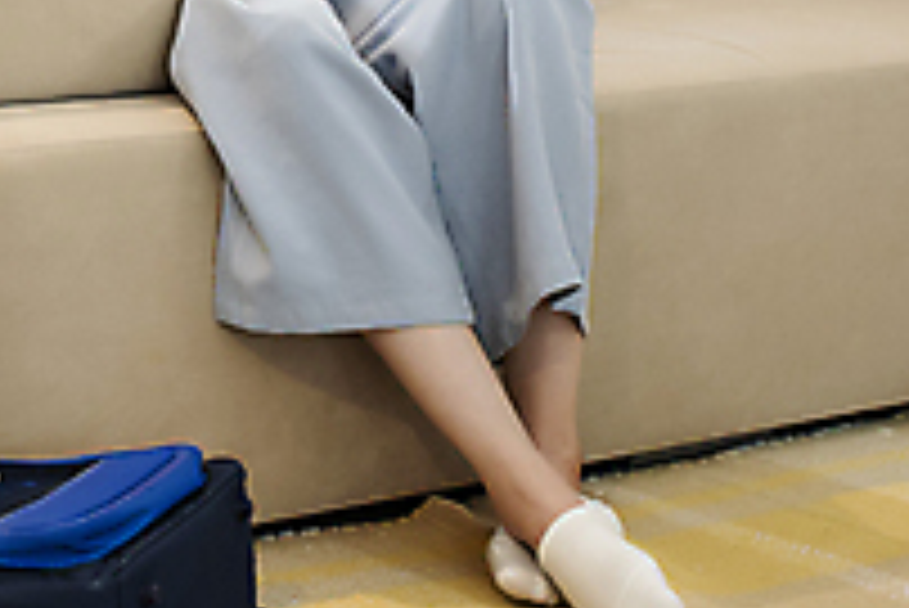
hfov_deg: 18.9
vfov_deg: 12.8
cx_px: -58
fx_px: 2628
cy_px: -180
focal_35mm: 104
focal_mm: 35
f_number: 3.2
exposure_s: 1/125
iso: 500
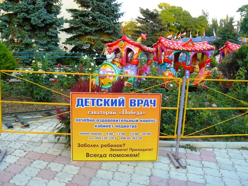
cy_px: 93
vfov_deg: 39.7
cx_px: 124
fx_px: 258
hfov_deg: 51.4
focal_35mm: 36
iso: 100
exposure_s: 1/100
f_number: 3.2
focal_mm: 6
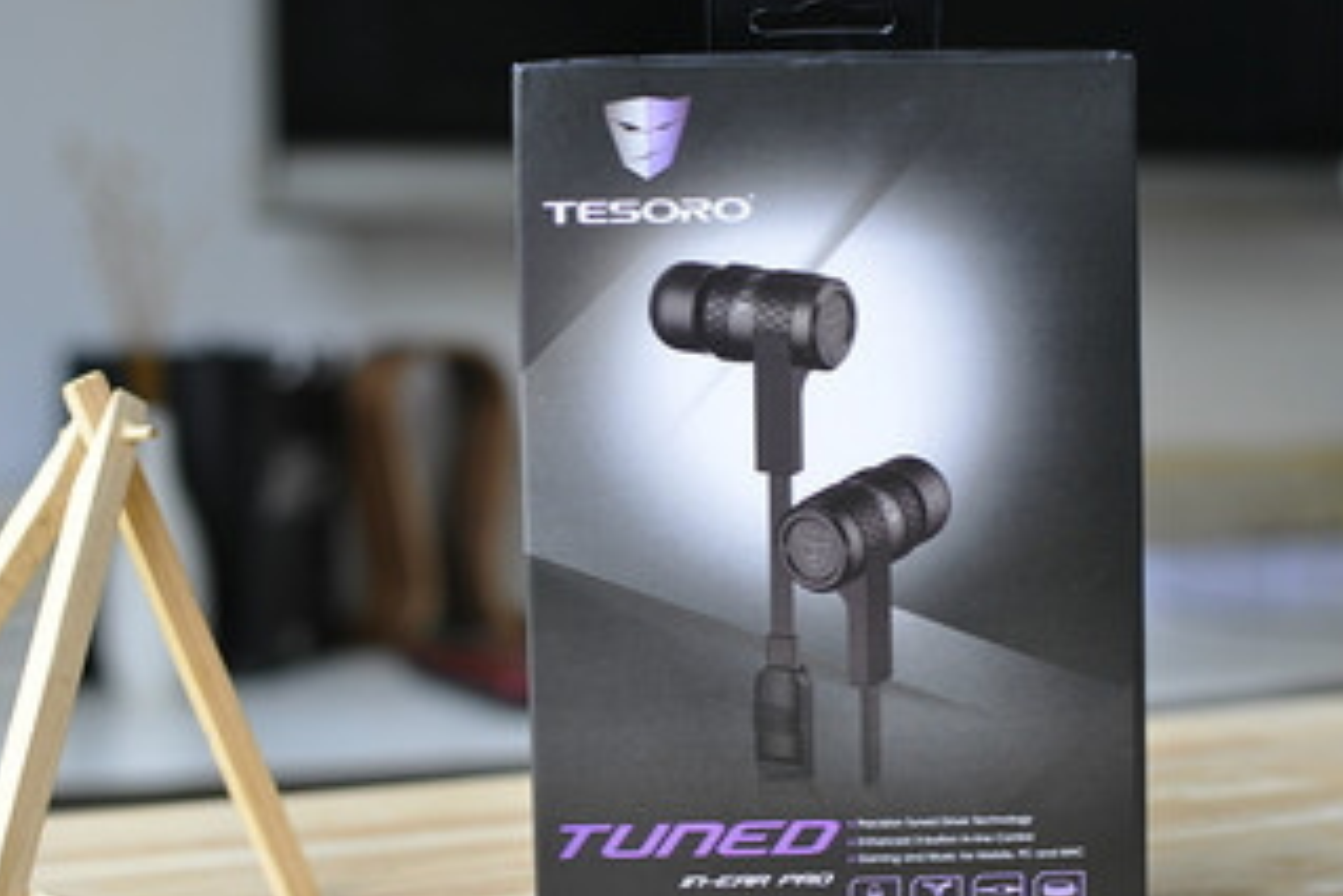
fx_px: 2449
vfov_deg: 20.7
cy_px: 482
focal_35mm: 66
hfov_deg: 30.7
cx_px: 707
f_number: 3.2
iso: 200
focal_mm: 35
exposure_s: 1/40
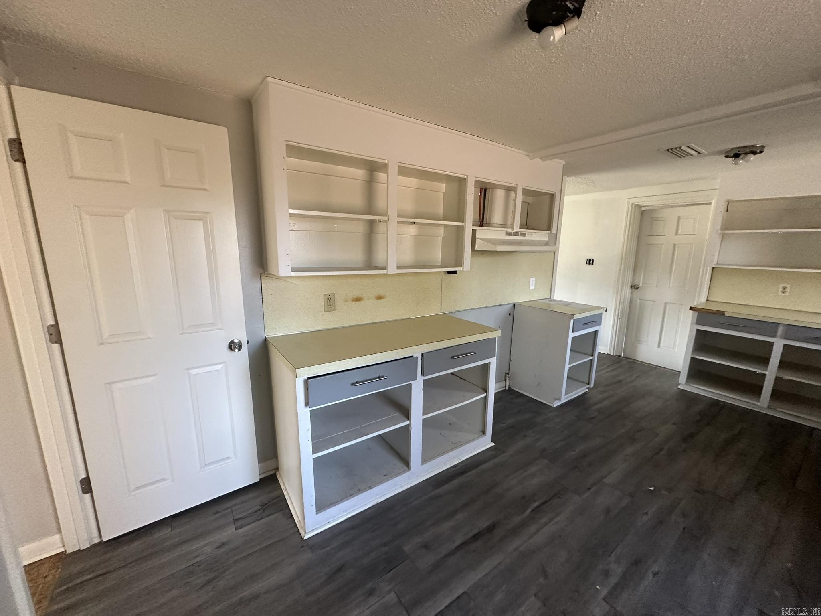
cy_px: 308
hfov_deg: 102.1
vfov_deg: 85.7
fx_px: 332
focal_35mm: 14
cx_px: 410
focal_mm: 2.22
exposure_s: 1/97
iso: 320
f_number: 2.2
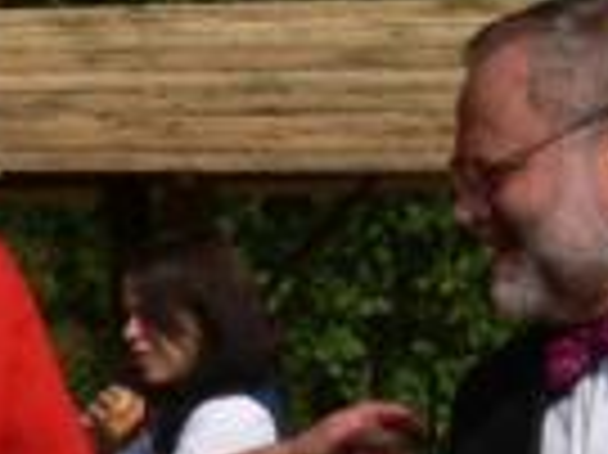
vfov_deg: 6.5
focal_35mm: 226
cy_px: 515
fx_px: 3966
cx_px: -5
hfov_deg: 8.7
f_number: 7.1
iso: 80
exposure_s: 1/400
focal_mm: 12.9
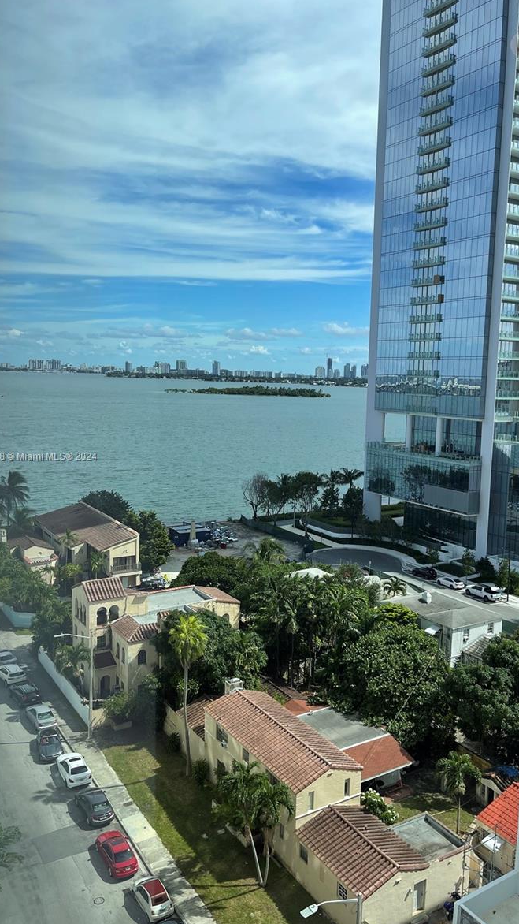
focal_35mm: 29
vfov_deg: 66.1
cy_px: 457
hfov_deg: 40.0
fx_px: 710
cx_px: 307
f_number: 1.6
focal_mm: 5.1
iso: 32
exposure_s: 1/1225
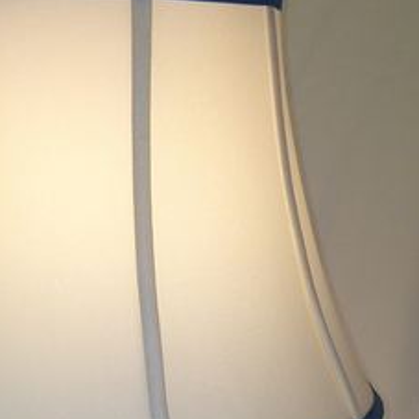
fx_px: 1082
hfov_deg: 21.6
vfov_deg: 20.2
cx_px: 65
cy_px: 533
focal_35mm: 79
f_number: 2.2
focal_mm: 4.12
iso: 40
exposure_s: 1/60
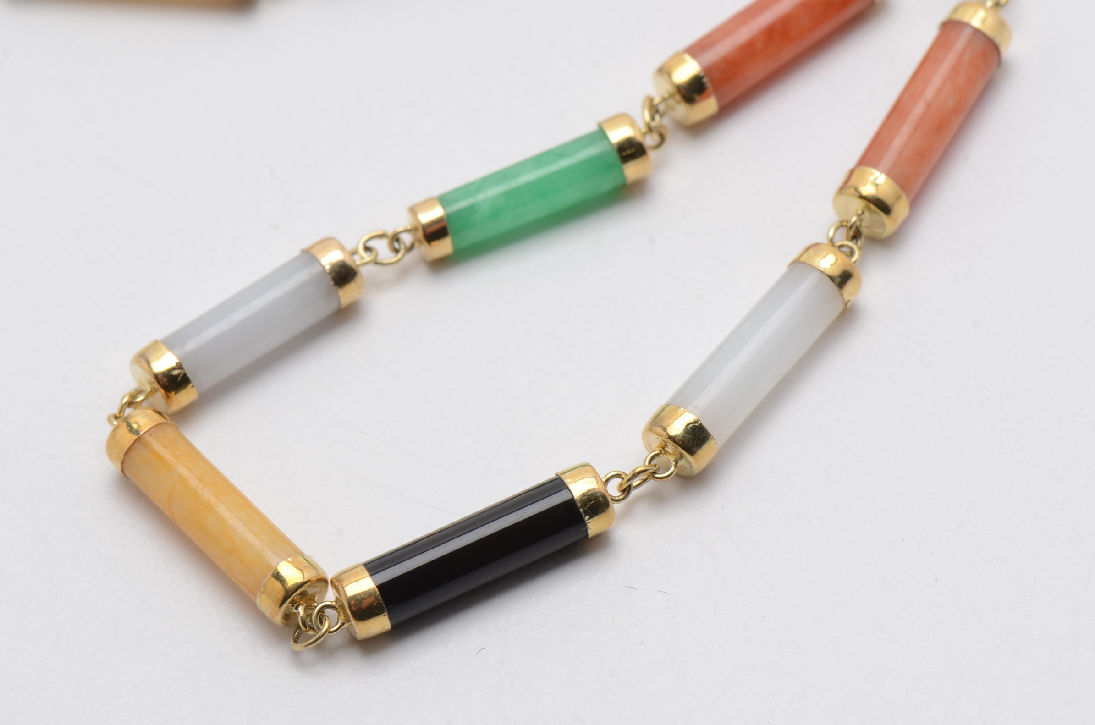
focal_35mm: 132
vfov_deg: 10.4
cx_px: 551
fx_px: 3992
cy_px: 357
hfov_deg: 15.6
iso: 200
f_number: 16
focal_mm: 85
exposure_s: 1/125
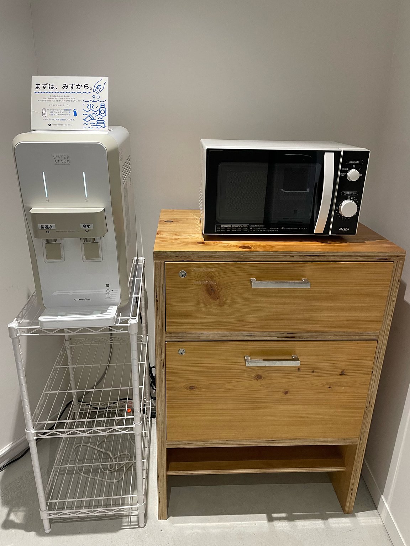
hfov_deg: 53.1
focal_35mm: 26
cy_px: 273
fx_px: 411
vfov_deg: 67.3
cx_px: 205
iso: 200
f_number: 1.6
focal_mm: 4.2
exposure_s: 1/60
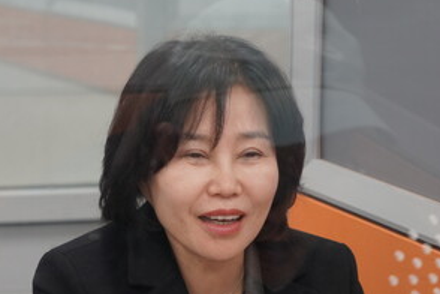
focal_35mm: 188
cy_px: 279
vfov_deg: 7.3
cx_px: 106
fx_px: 2298
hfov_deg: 10.9
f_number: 5.6
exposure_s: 1/160
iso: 2000
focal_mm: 92
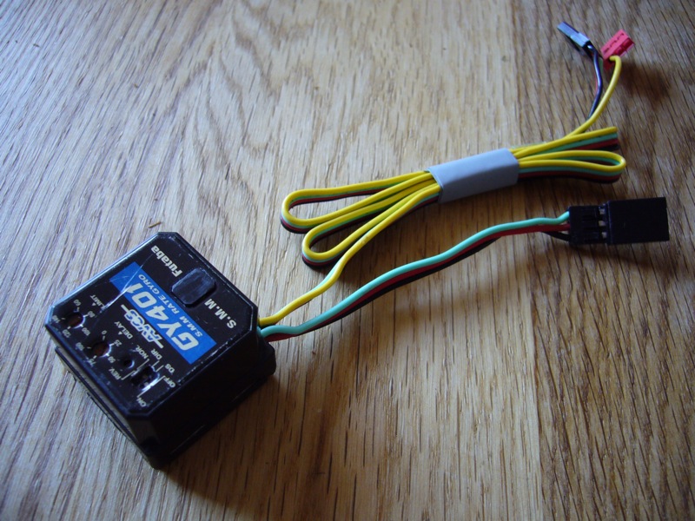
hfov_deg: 52.6
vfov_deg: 40.7
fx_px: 703
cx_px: 348
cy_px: 260
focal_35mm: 35
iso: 125
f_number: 2.8
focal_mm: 5.8
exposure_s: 1/15
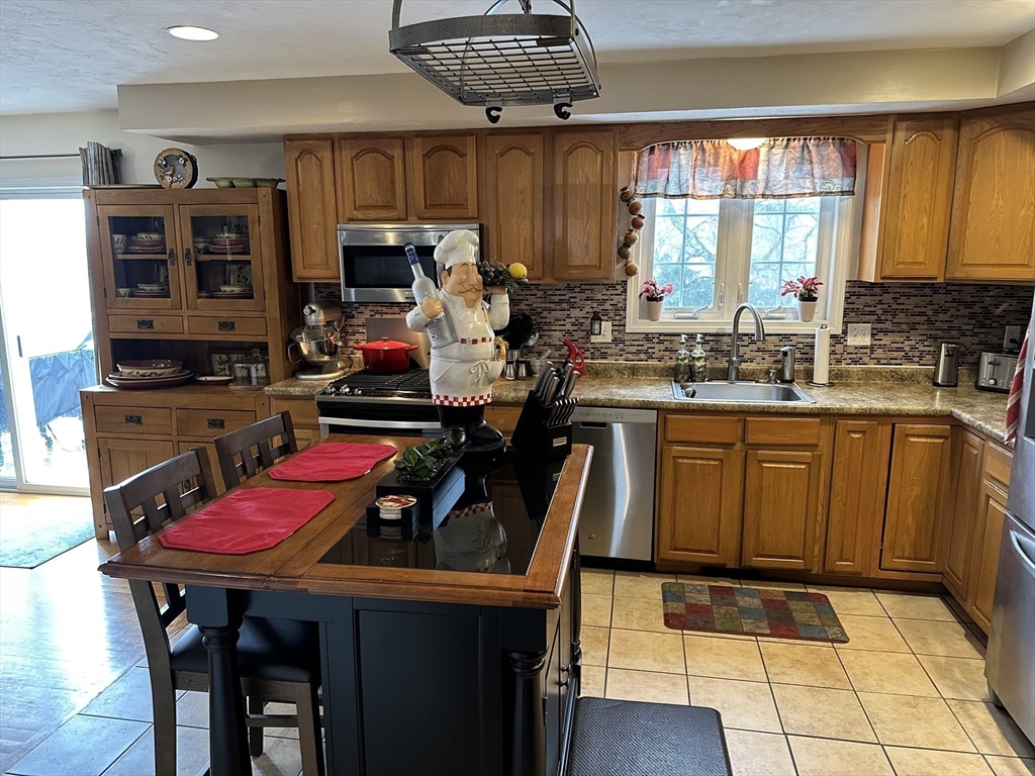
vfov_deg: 56.8
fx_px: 718
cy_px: 388
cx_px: 518
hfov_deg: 71.6
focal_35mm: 24
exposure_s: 1/60
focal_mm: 6.86
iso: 500
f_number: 1.78
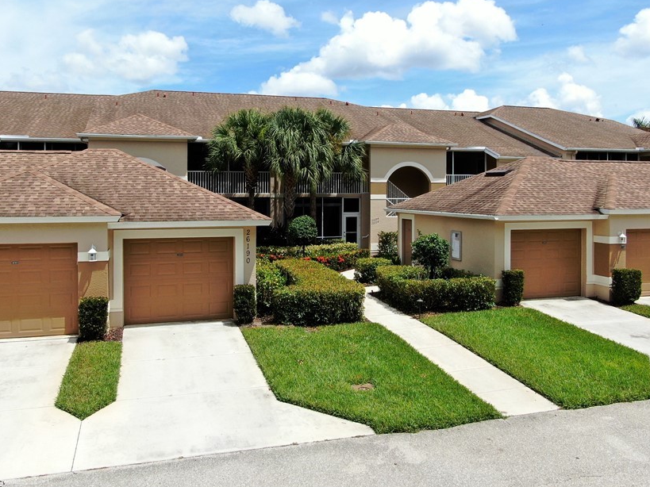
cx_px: 314
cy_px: 194
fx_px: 563
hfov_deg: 60.0
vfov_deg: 46.5
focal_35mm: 30
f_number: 2.8
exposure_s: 1/1250
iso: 110
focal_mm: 4.39
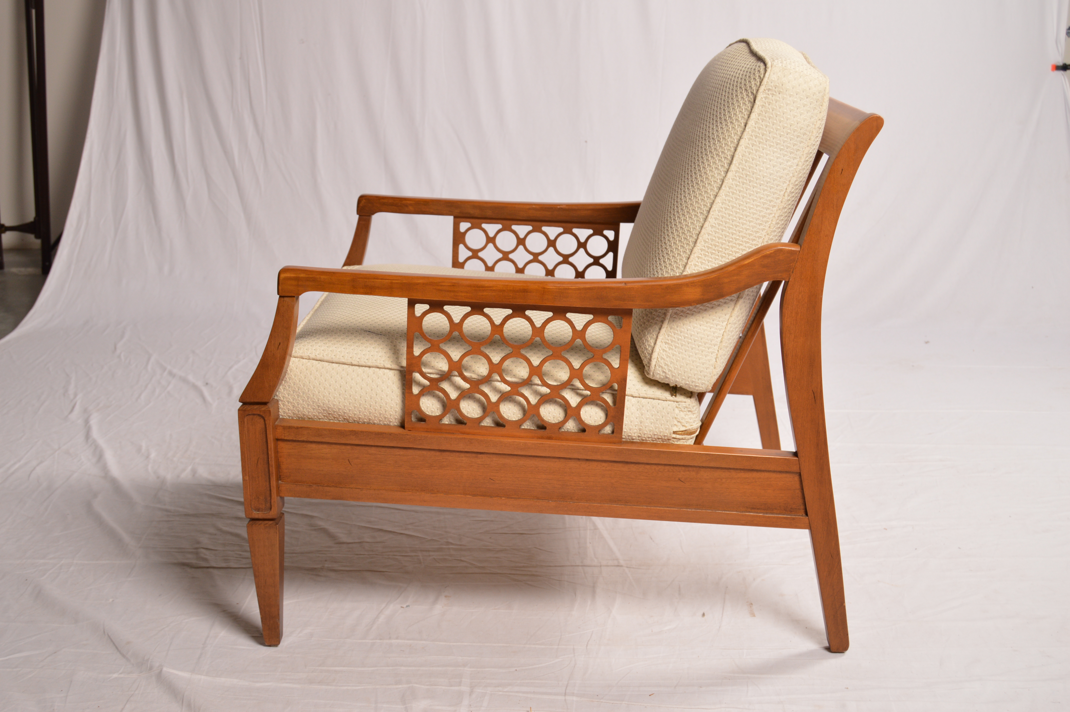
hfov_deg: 46.4
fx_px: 1247
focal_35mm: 42
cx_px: 535
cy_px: 356
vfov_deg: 31.8
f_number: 5.6
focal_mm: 28
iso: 200
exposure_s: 1/160
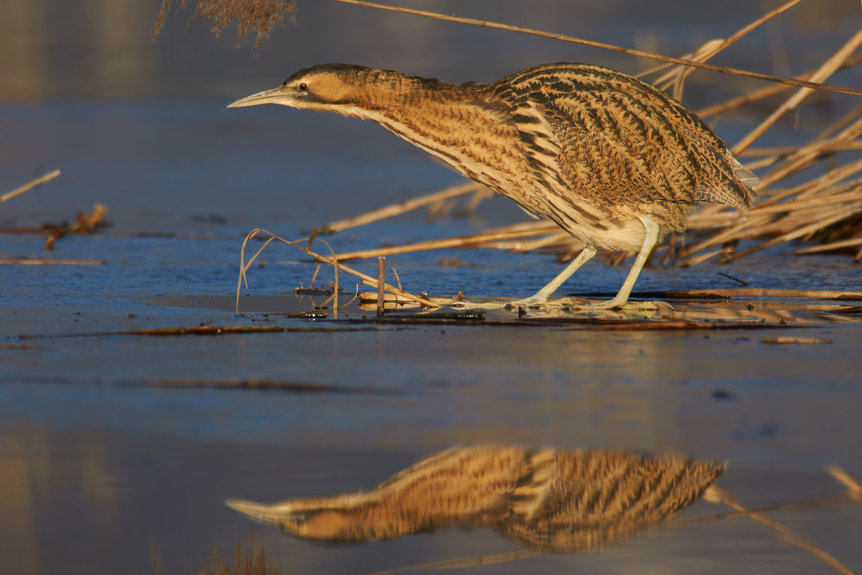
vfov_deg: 1.8
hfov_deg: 2.7
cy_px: 288
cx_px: 431
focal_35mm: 750
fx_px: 17957
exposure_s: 1/2000
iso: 500
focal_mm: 500
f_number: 6.7
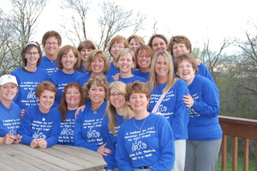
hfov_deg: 33.4
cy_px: 78
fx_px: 428
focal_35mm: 60
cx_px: 112
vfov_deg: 22.6
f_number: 4.5
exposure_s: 1/160
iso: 400
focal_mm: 32
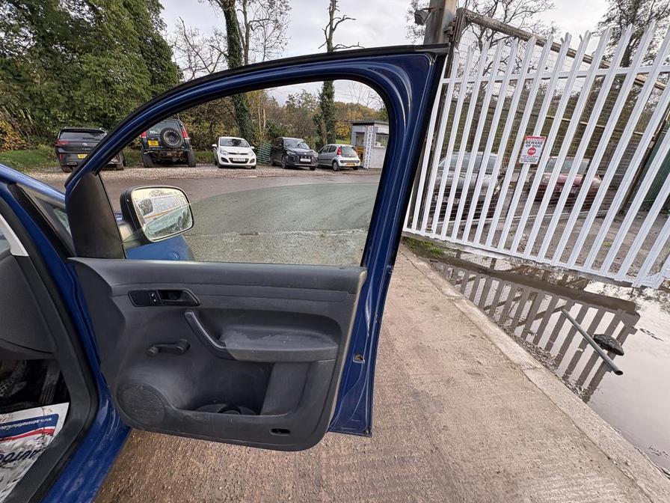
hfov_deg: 102.1
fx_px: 271
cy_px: 252
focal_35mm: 14
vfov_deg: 85.7
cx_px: 335
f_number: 2.2
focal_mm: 2.22
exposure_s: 1/115
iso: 50
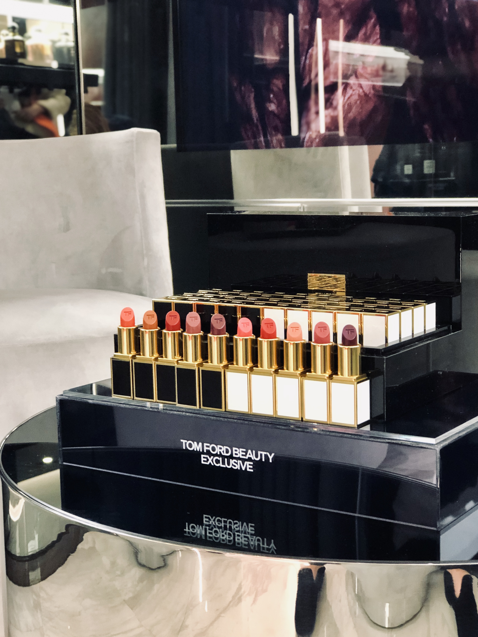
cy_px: 318
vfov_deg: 33.8
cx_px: 239
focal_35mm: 57
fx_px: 1049
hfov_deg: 25.7
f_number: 2.8
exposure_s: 1/33
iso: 400
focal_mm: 6.6
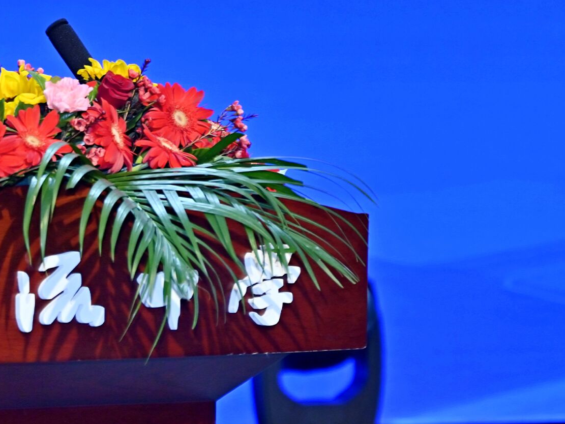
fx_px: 5339
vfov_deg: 4.5
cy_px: 60
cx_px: -81
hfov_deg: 6.0
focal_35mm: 327
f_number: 6.3
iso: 640
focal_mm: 135
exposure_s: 1/125
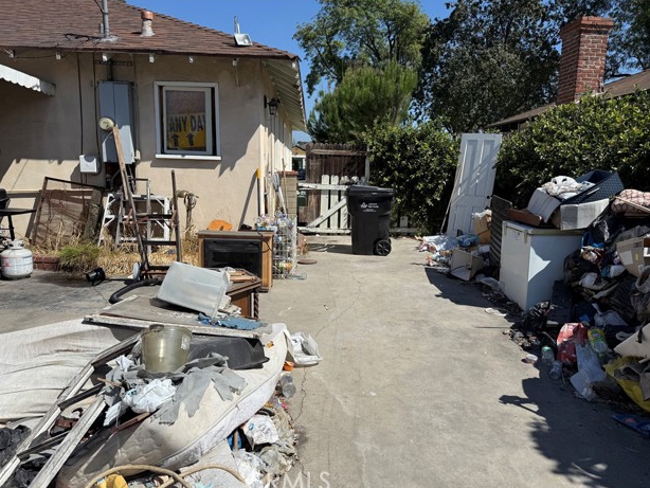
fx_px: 470
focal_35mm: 25
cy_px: 242
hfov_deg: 69.4
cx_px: 335
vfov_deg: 54.9
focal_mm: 6.76
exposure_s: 1/6173
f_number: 1.78
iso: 80
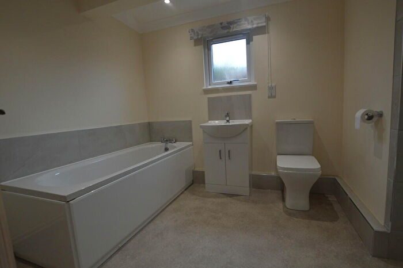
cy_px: 134
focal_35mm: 16
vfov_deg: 72.0
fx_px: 185
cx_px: 202
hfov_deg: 95.0
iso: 400
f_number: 5
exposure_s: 1/100
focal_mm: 11
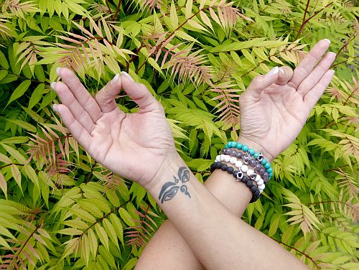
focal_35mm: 34
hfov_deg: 53.9
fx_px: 353
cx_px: 180
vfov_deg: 41.9
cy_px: 135
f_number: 3.6
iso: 100
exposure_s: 1/320
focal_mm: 5.8
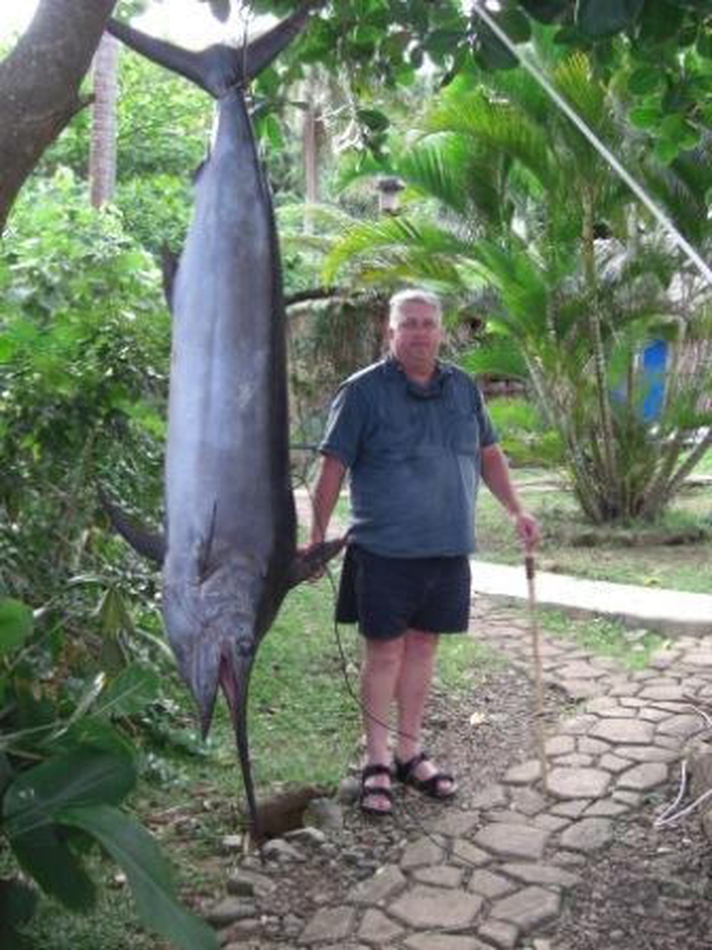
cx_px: 356
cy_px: 475
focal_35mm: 38
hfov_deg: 37.7
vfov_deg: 49.0
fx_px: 1042
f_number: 2.8
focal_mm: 7.9
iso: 200
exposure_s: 1/100
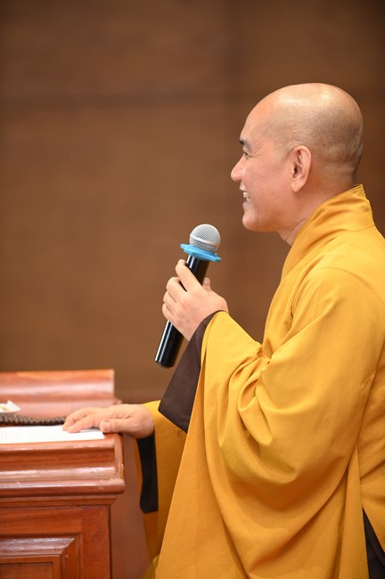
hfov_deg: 6.9
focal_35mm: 200
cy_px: 290
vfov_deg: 10.3
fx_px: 3215
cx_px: 192
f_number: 3.5
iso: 2000
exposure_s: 1/125
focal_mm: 200
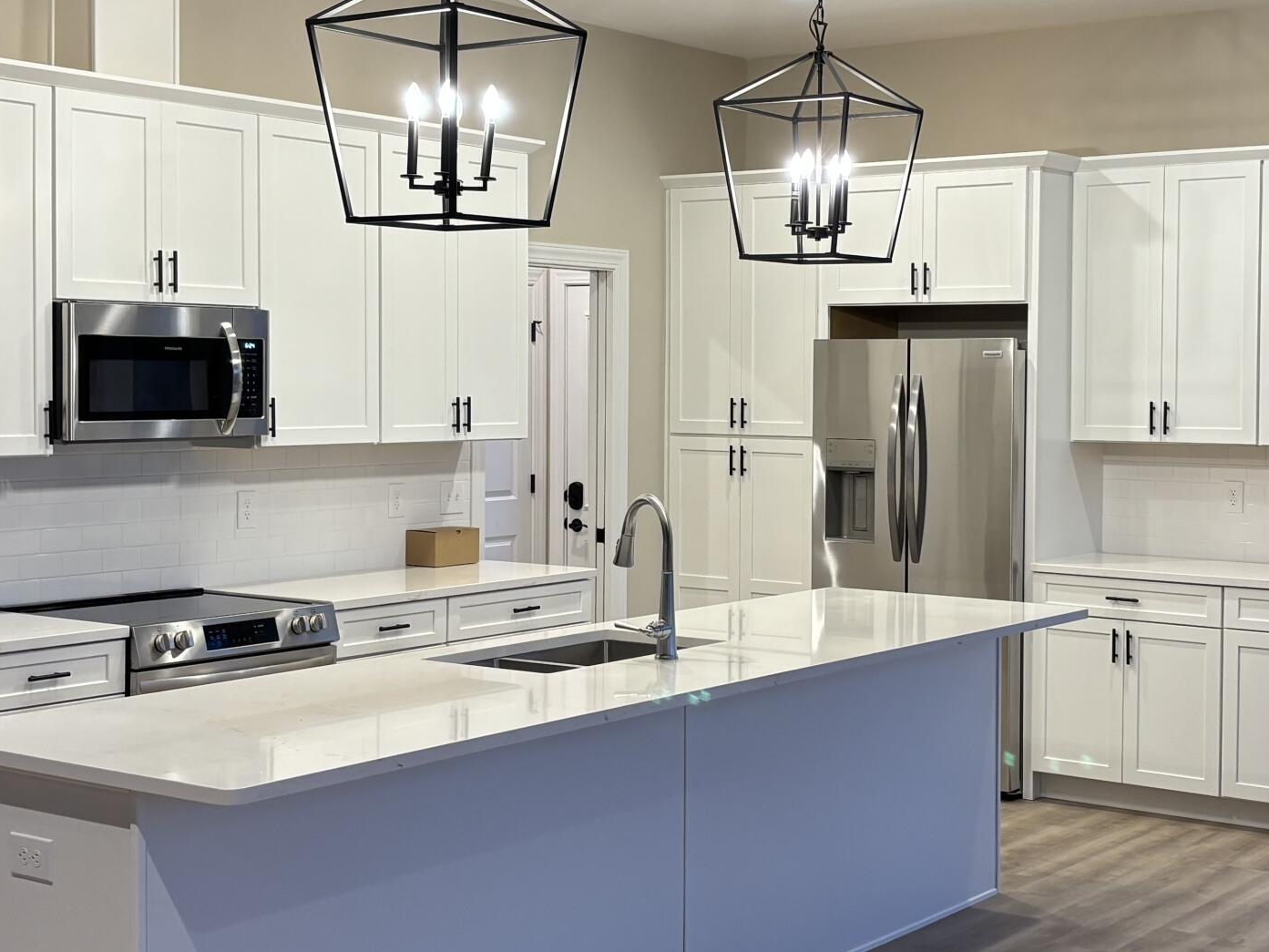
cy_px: 428
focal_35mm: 56
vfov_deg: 26.1
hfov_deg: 34.3
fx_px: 2053
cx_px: 730
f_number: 1.6
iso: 100
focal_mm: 5.96
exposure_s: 1/60
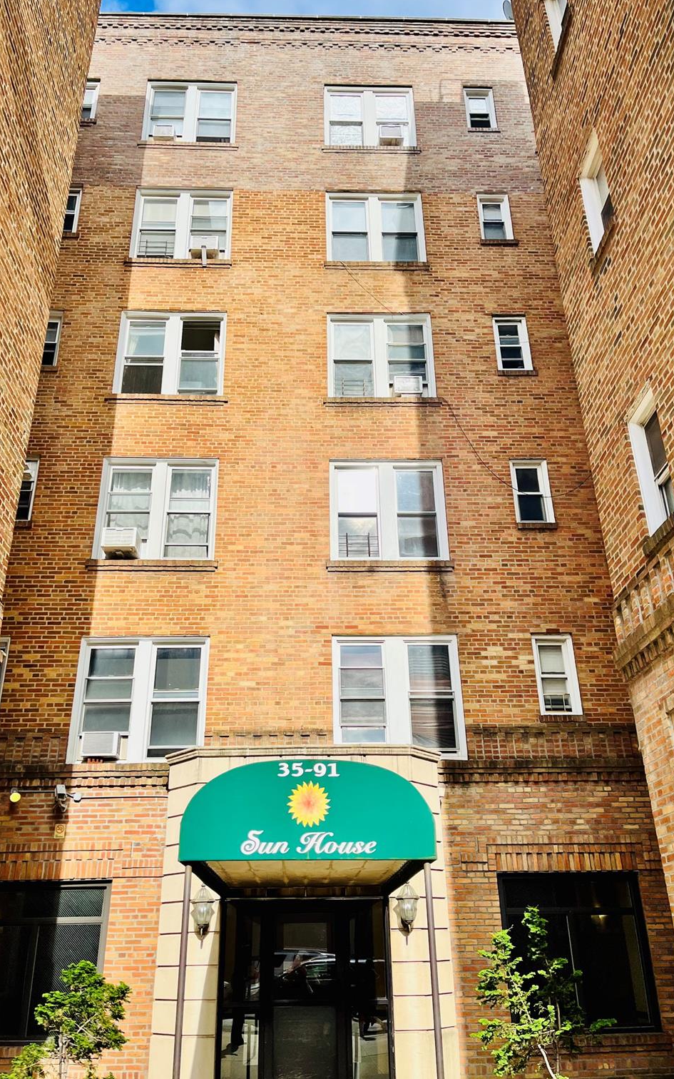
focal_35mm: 28
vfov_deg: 66.5
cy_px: 544
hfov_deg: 44.5
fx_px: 823
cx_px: 329
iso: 50
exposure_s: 1/2825
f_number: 1.6
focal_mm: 5.1
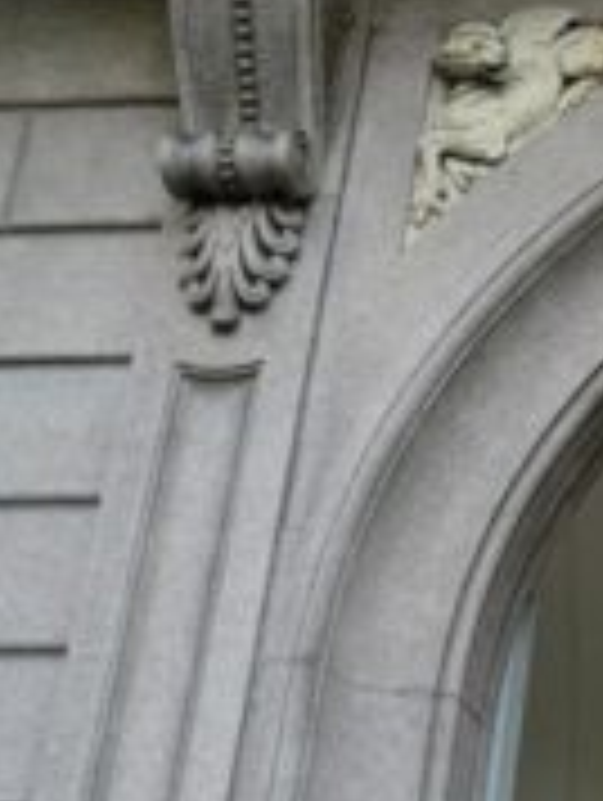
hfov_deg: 14.3
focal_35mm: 90
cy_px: 626
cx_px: 1116
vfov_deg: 21.5
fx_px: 2085
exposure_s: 1/320
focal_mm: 24
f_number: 6.3
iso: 800
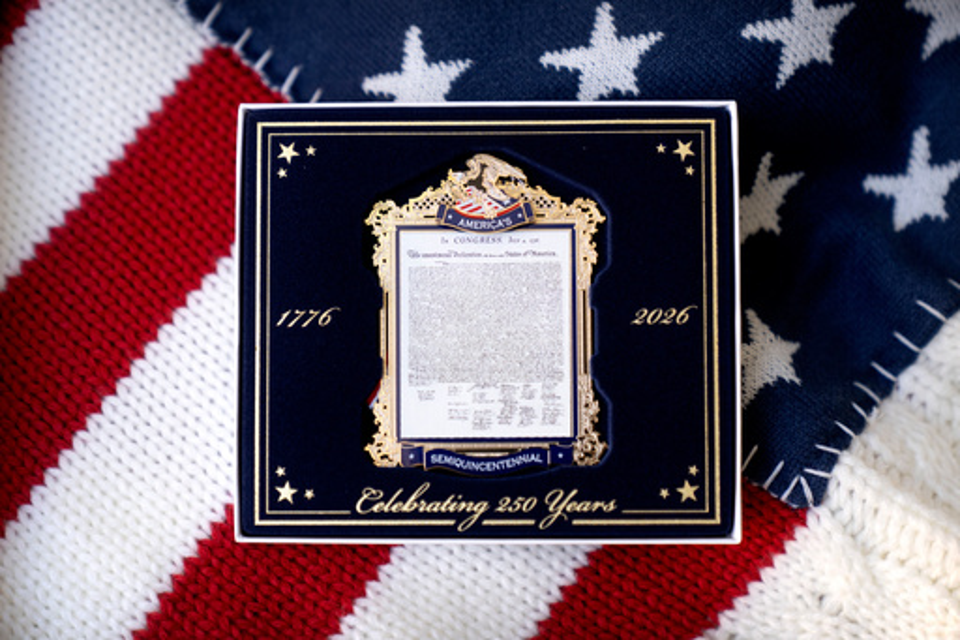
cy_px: 320
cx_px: 480
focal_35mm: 70
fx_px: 1866
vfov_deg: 19.4
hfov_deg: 28.9
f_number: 2.8
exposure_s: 1/125
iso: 250
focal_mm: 70
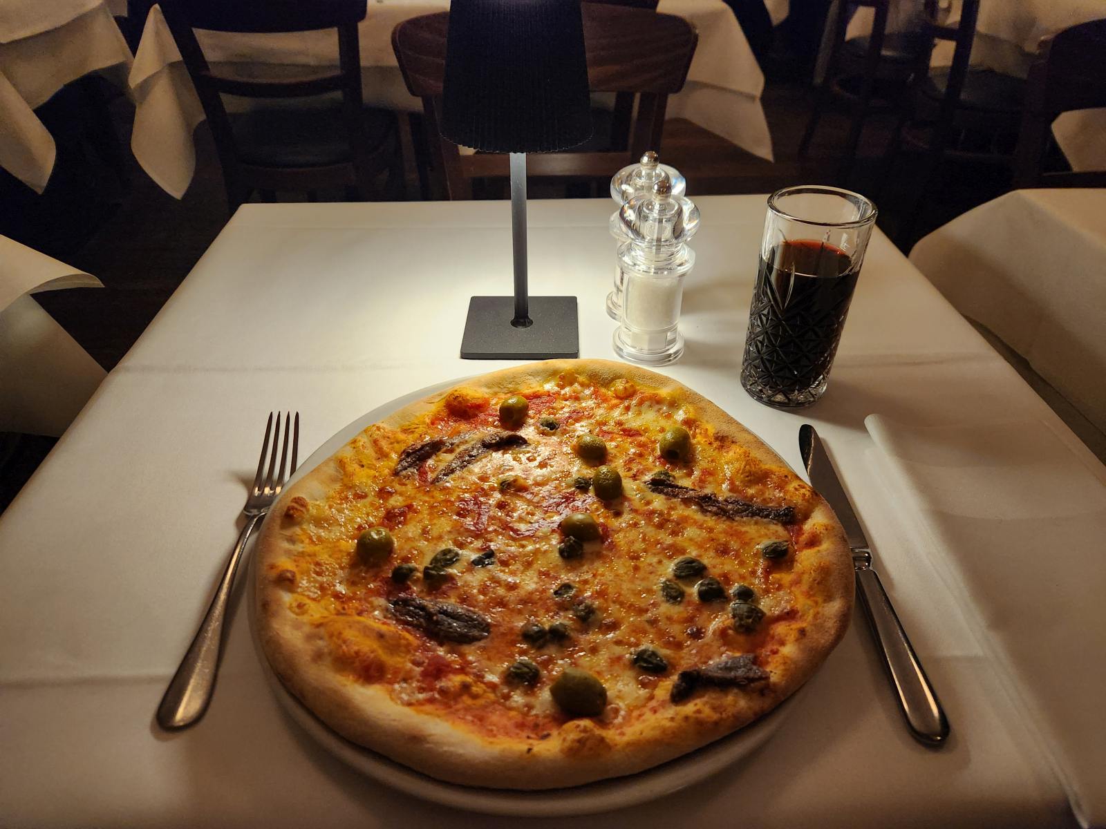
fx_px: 735
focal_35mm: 23
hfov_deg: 73.9
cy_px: 414
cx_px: 553
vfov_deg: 58.9
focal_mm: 5.4
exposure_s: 1/120
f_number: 1.8
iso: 500
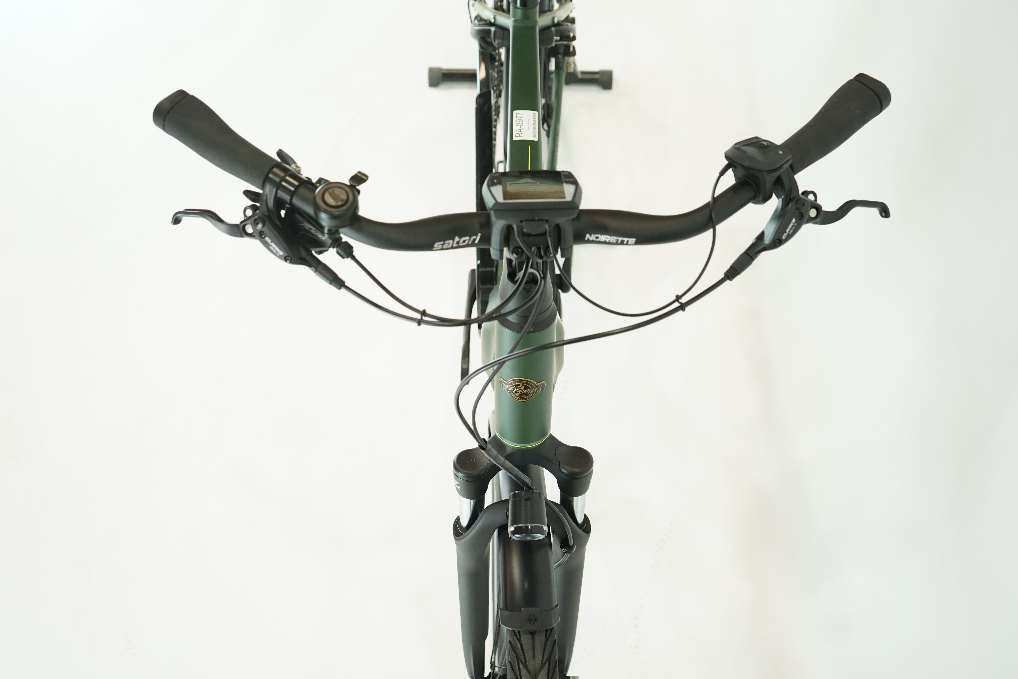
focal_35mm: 38
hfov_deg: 50.7
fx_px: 1074
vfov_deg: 35.1
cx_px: 509
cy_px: 340
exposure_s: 1/200
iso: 1600
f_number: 5
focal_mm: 38
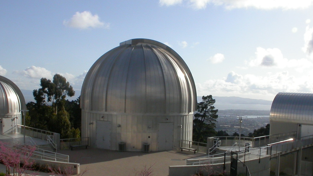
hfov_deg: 33.8
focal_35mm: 62
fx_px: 515
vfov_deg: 19.4
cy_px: 111
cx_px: 168
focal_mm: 7.85
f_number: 7.5
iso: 100
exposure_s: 1/459
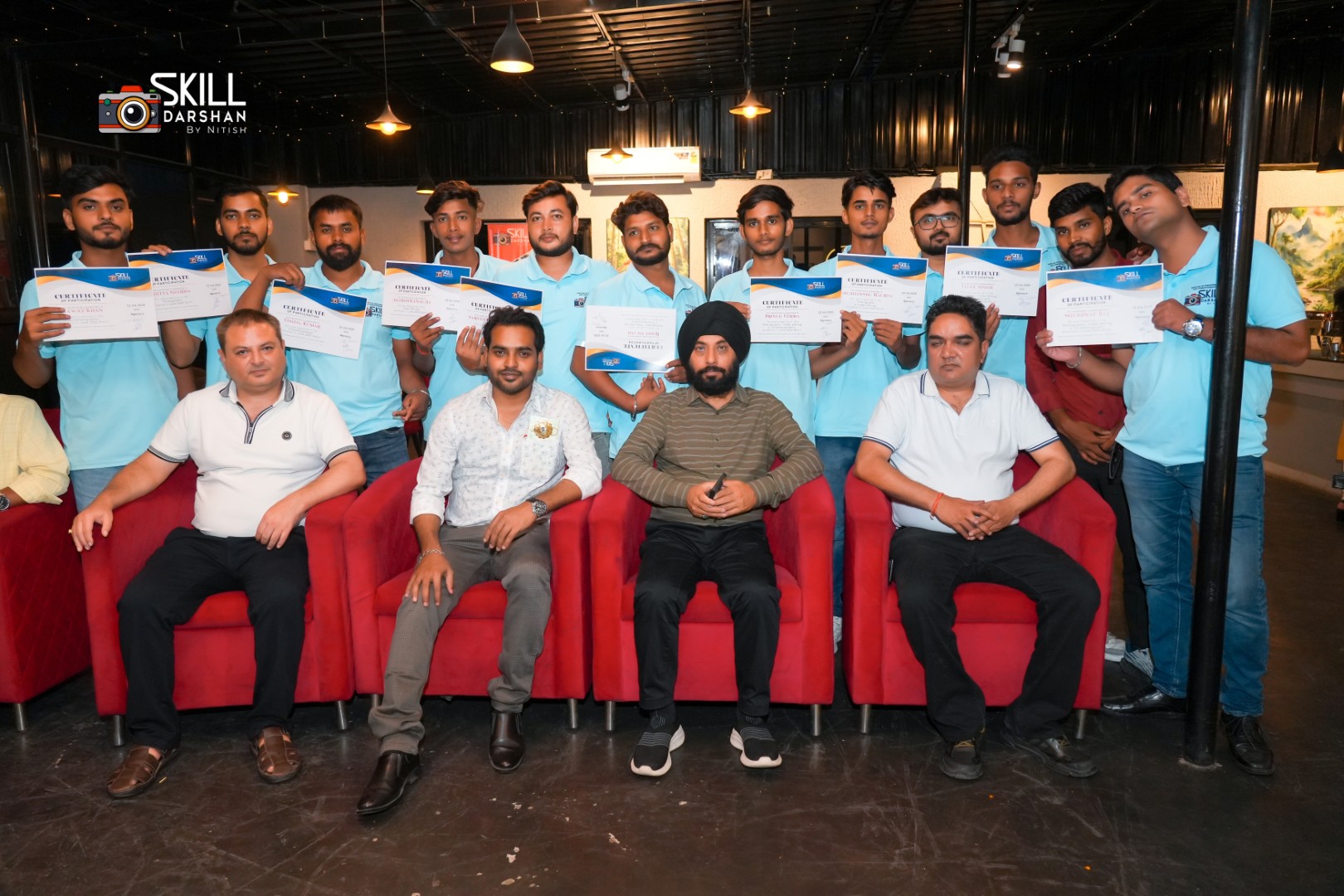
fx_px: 933
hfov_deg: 71.5
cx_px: 672
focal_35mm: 25
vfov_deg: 51.3
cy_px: 448
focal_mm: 25
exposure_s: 1/160
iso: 2500
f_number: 4
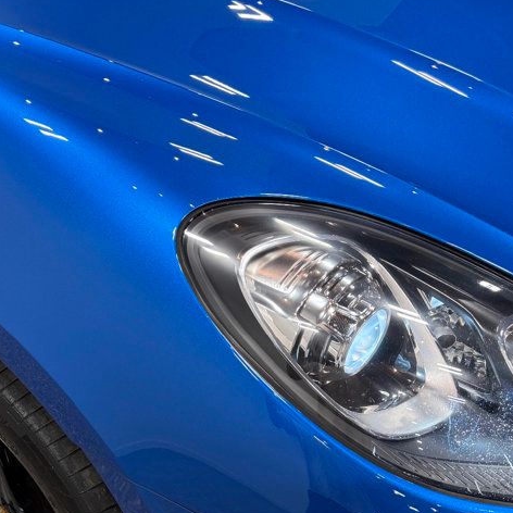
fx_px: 771
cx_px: 33
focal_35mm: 46
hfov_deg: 34.3
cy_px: 353
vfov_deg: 36.3
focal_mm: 6.76
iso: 160
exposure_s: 1/240
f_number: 1.78
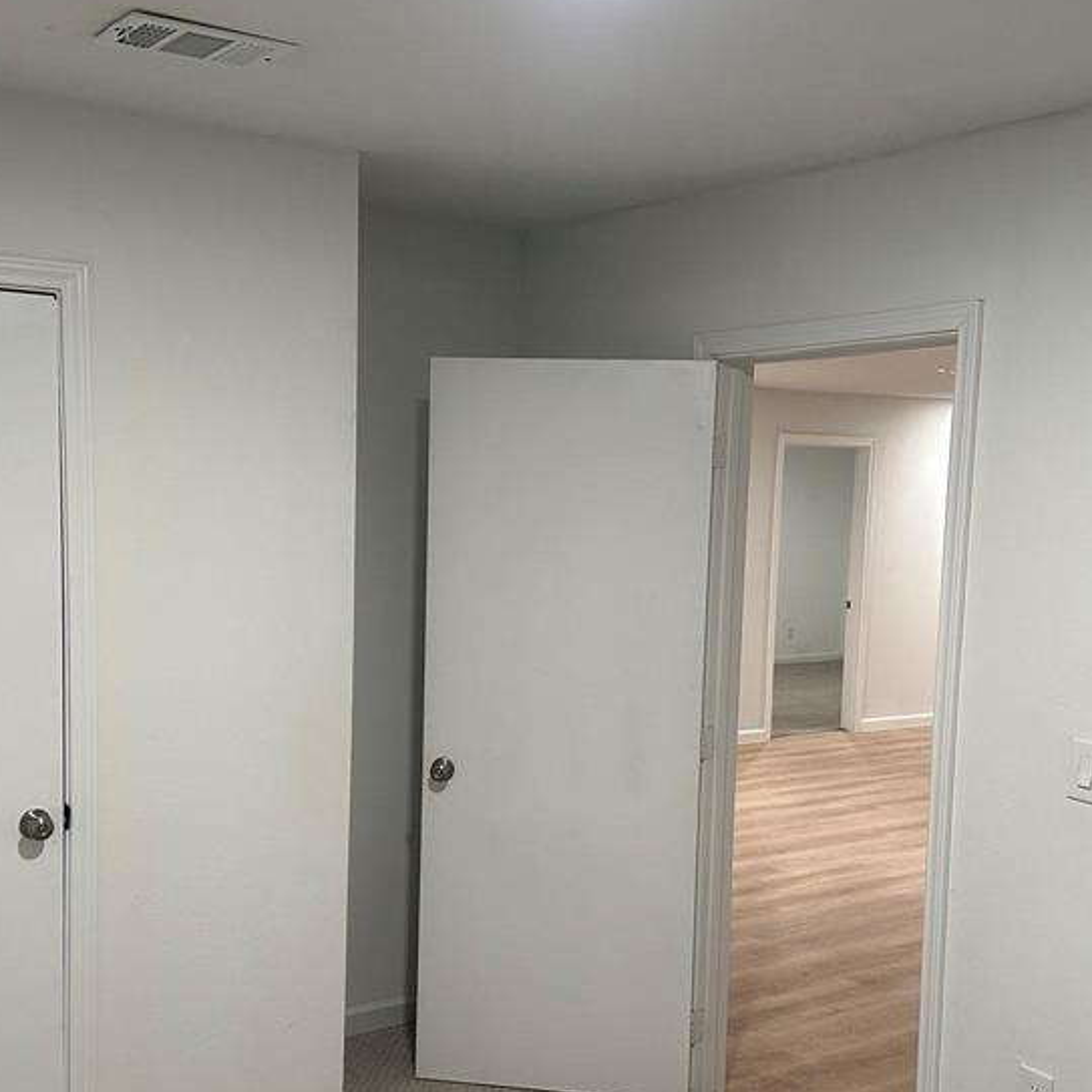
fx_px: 1428
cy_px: 648
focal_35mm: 40
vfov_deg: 41.7
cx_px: 533
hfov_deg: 41.9
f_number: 1.78
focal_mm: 6.86
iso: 250
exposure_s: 1/60
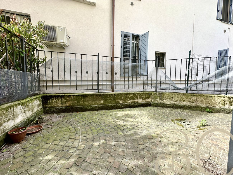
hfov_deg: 102.1
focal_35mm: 14
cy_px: 88
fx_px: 94
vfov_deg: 85.7
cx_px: 116
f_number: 2.2
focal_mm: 2.22
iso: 40
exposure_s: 1/185
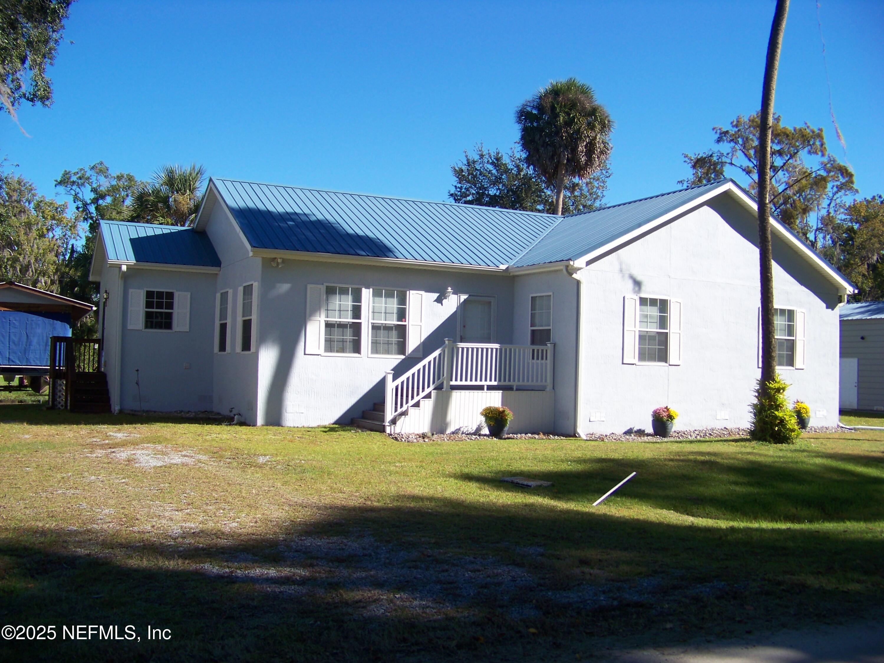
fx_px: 919
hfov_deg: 51.4
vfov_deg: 39.7
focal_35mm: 36
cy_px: 332
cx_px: 442
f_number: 2.8
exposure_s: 1/800
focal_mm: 5.85
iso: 64
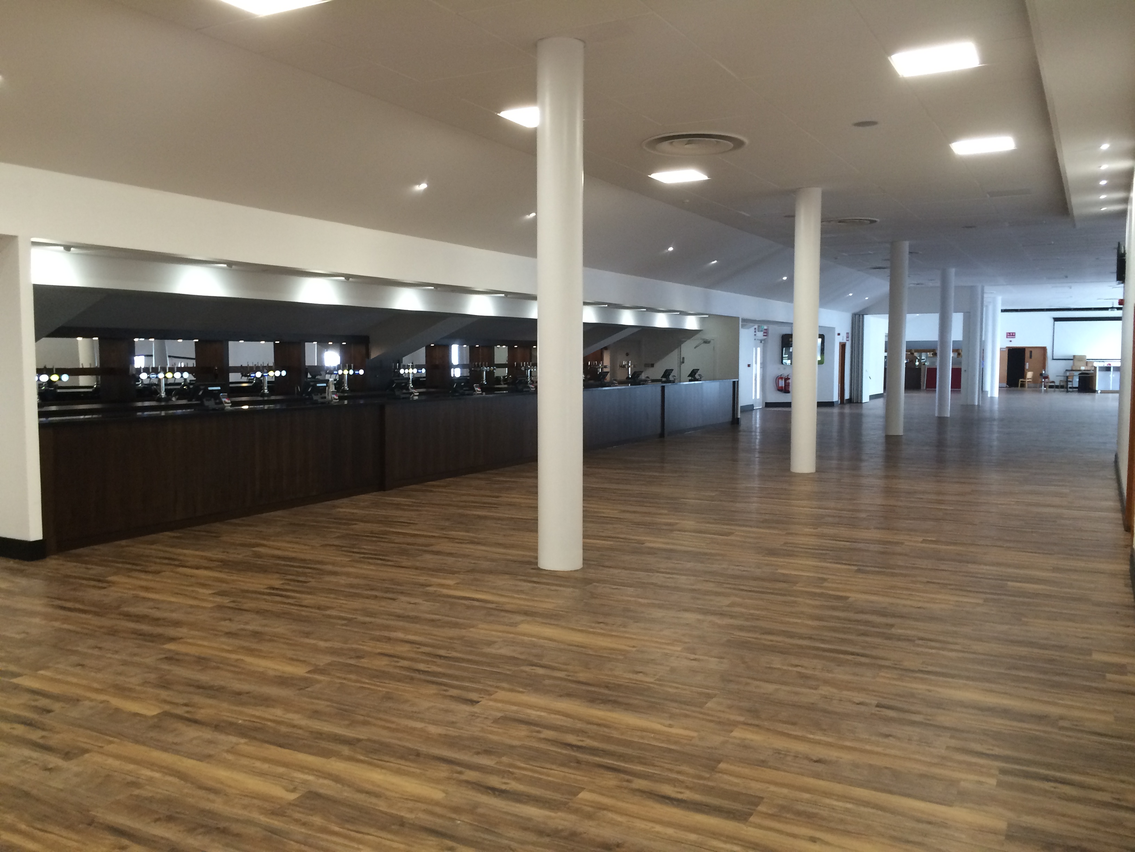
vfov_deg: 48.2
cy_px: 426
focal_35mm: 29
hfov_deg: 61.7
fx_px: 951
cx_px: 568
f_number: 2.2
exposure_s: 1/30
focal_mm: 4.15
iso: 125
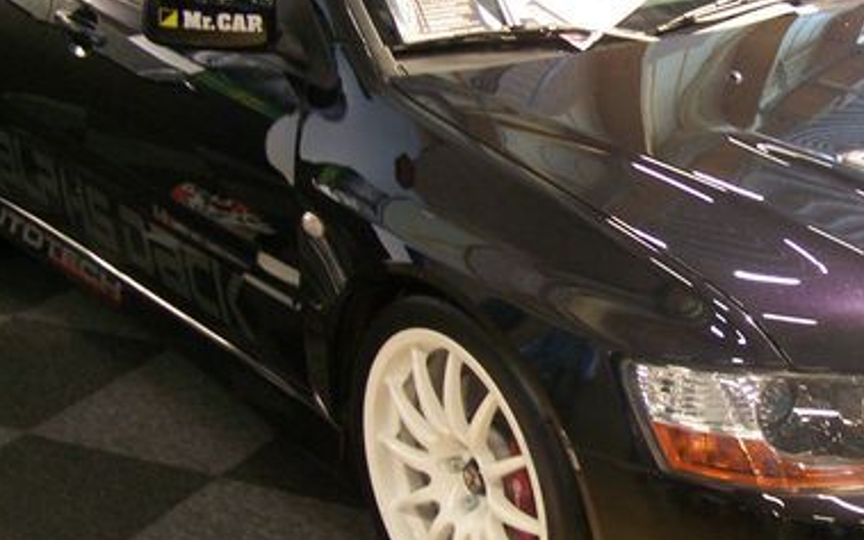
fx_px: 1601
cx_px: 684
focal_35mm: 68
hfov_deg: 29.5
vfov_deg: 19.1
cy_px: 243
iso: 160
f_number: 2.8
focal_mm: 6.3
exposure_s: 1/8
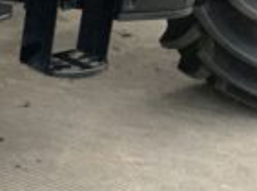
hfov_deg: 12.7
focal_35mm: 132
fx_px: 978
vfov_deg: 11.2
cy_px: 49
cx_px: -293
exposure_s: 1/122
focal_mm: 3
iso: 50
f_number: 1.8
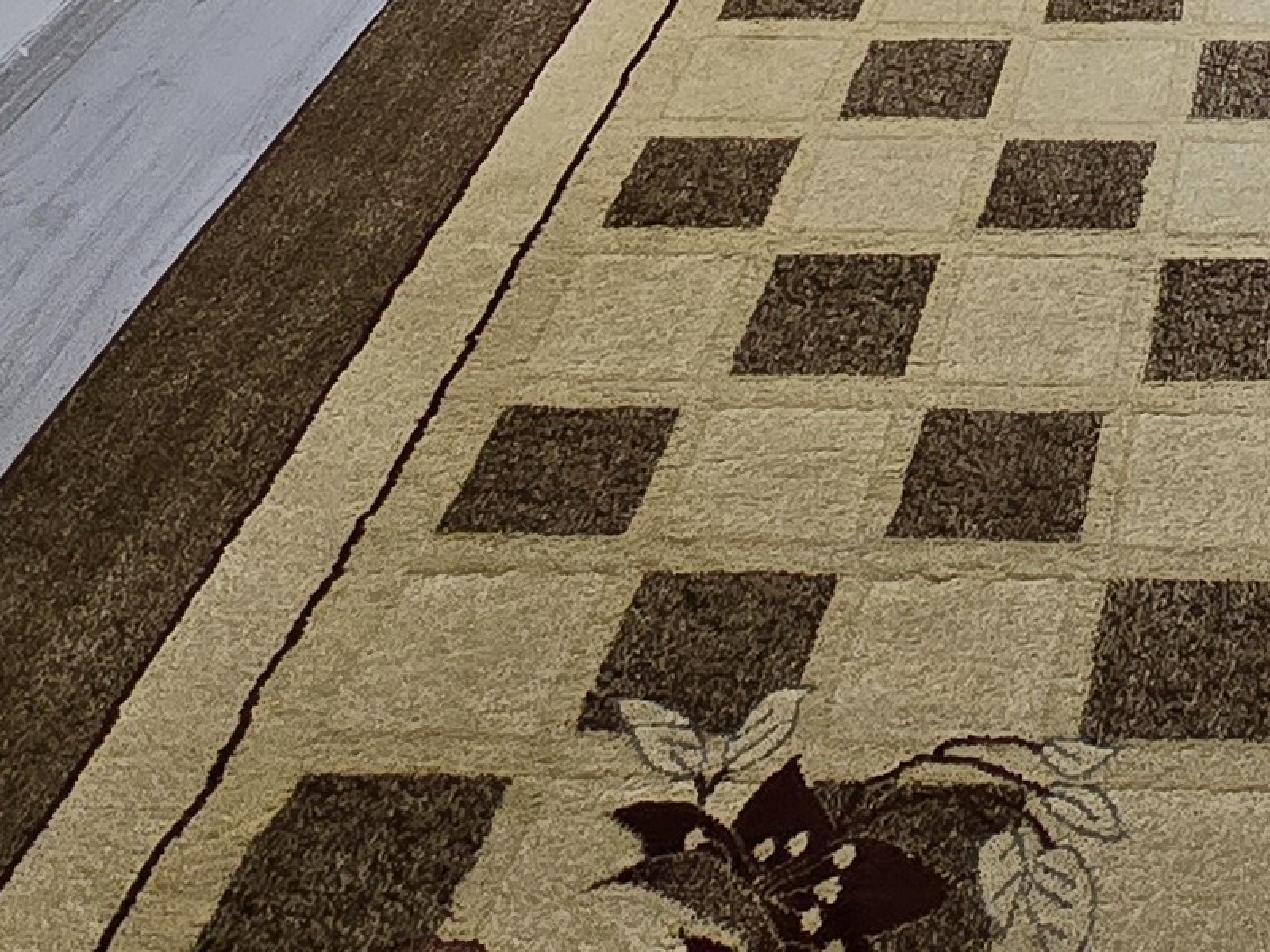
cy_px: -920
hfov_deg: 27.7
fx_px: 2385
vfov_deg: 17.0
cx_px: 1327
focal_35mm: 65
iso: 160
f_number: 2.2
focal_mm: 2.2
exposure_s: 1/359
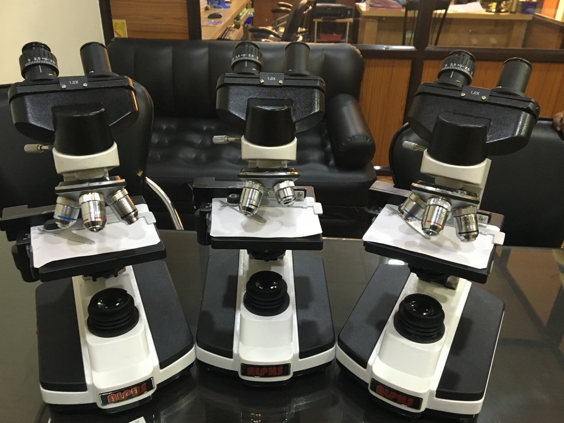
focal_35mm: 30
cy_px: 212
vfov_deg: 46.8
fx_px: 489
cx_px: 274
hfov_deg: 60.0
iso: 200
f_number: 2.2
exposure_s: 1/33
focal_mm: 4.15
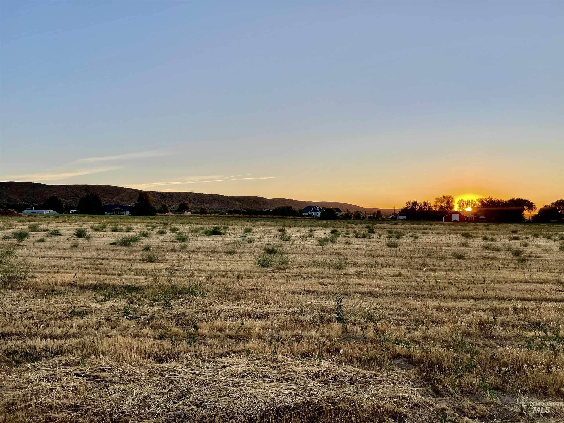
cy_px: 212
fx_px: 424
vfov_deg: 53.1
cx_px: 282
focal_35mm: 26
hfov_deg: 67.3
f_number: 1.5
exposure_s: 1/1311
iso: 50
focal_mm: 5.7
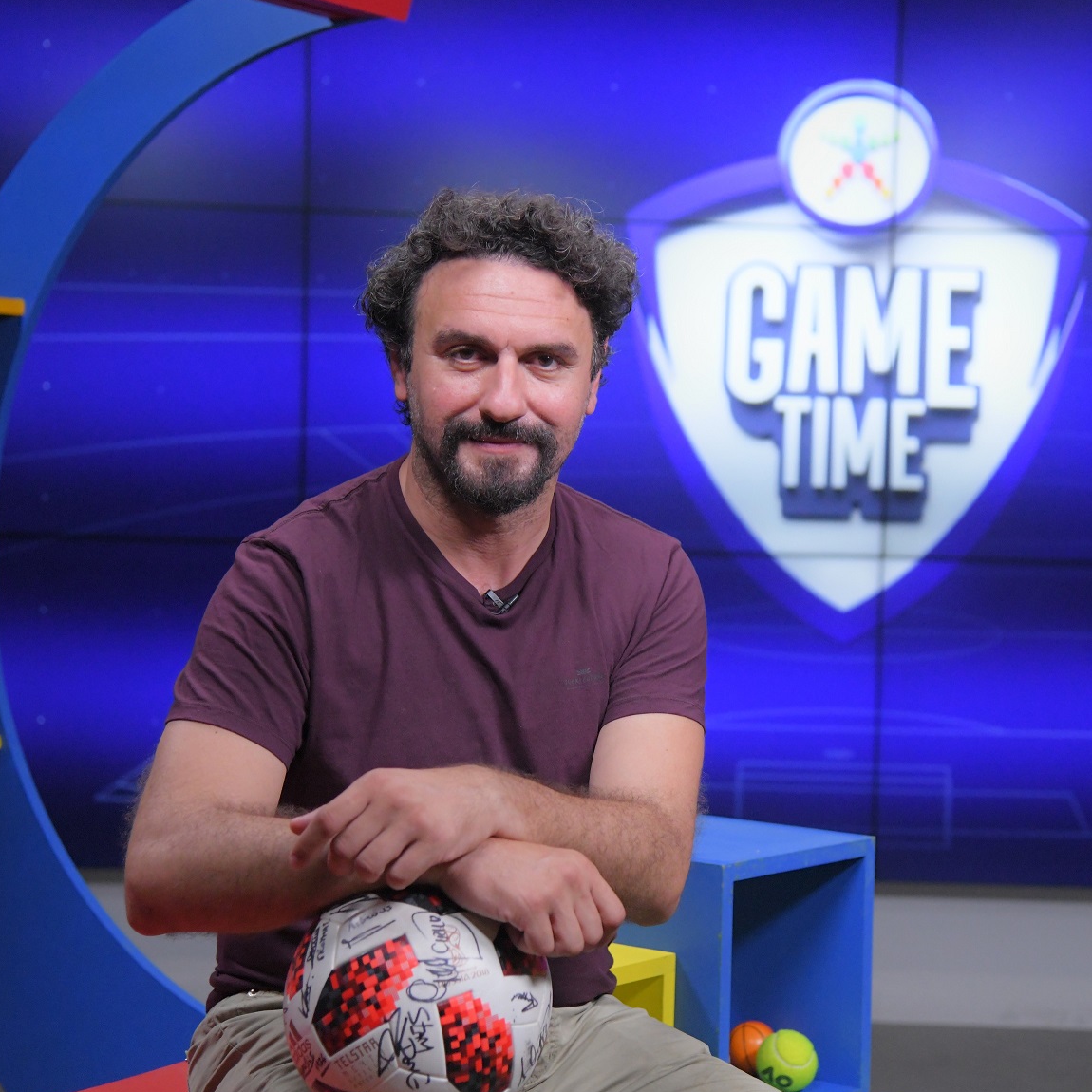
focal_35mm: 75
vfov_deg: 23.1
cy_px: 547
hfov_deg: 23.0
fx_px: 2677
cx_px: 656
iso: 5000
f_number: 4
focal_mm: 58
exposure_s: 1/500
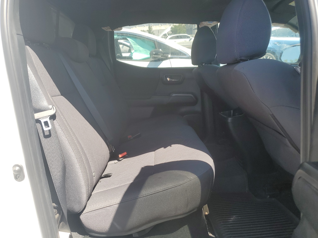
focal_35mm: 26
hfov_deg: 67.3
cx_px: 159
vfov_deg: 53.1
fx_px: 239
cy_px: 119
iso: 50
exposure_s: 1/588
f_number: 1.5
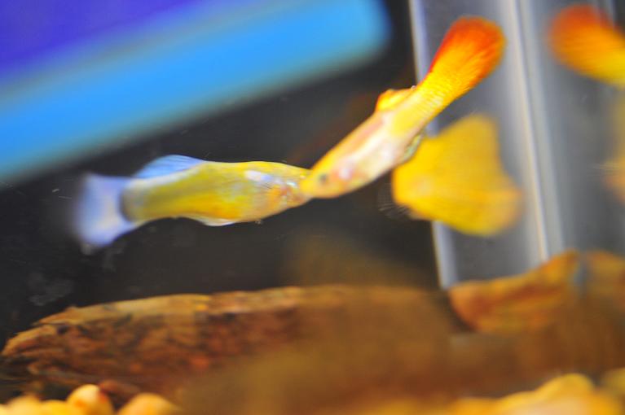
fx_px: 3469
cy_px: 208
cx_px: 312
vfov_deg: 6.9
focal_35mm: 200
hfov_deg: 10.3
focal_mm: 200
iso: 1600
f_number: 4.8
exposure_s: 1/30
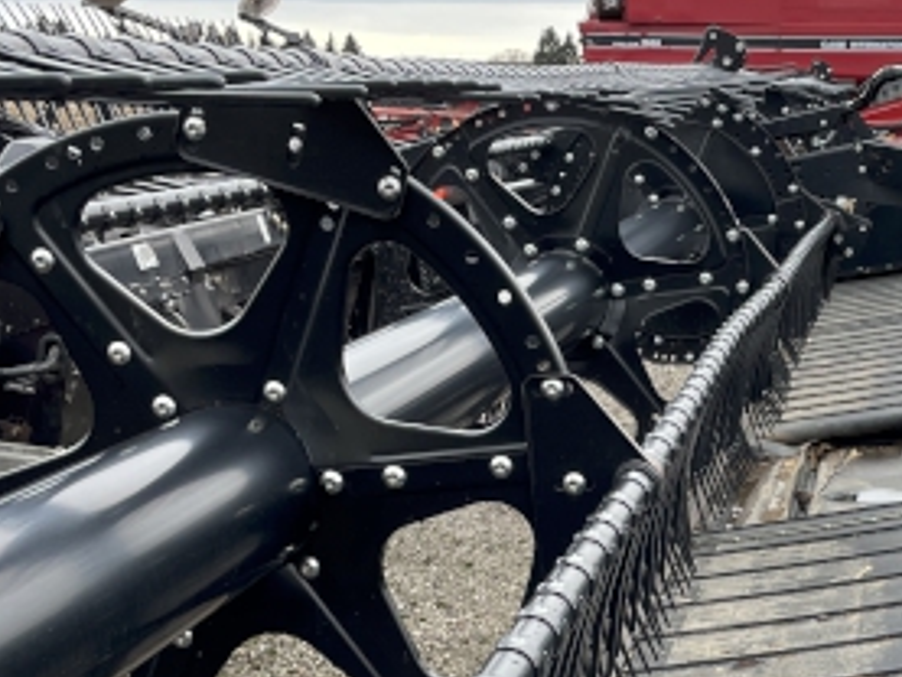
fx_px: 1955
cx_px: 824
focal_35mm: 75
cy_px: 745
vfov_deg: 18.9
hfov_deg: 25.1
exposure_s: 1/203
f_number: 1.6
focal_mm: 4.2
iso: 32
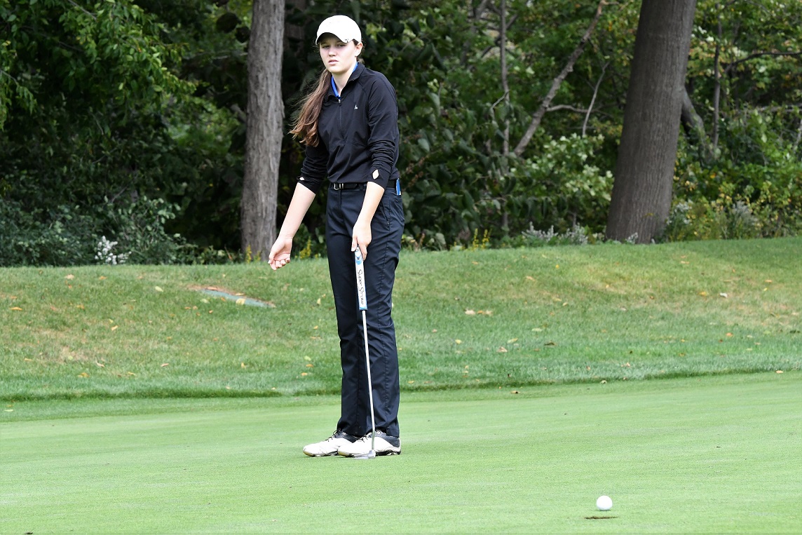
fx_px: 3676
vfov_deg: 8.3
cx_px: 401
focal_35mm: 165
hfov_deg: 12.5
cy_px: 268
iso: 1800
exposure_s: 1/1000
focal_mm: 110
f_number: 9
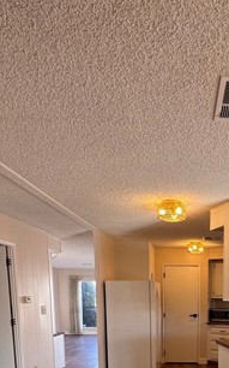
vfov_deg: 52.7
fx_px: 310
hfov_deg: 38.2
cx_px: 200
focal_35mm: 31
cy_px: 340
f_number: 2.2
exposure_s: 1/99
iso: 100
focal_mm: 2.22
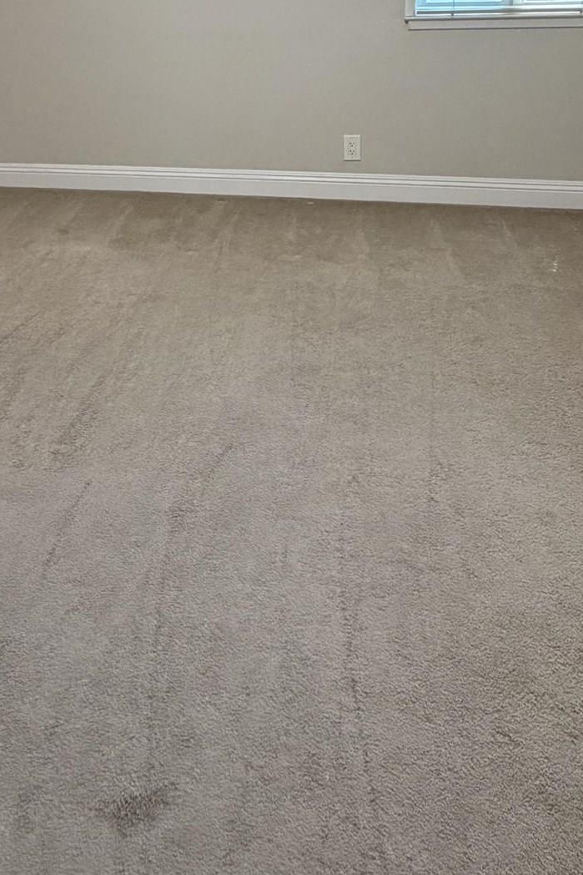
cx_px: 186
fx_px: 777
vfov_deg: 54.2
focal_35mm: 32
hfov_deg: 40.5
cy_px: 161
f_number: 2.2
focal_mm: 2.22
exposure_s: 1/121
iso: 320
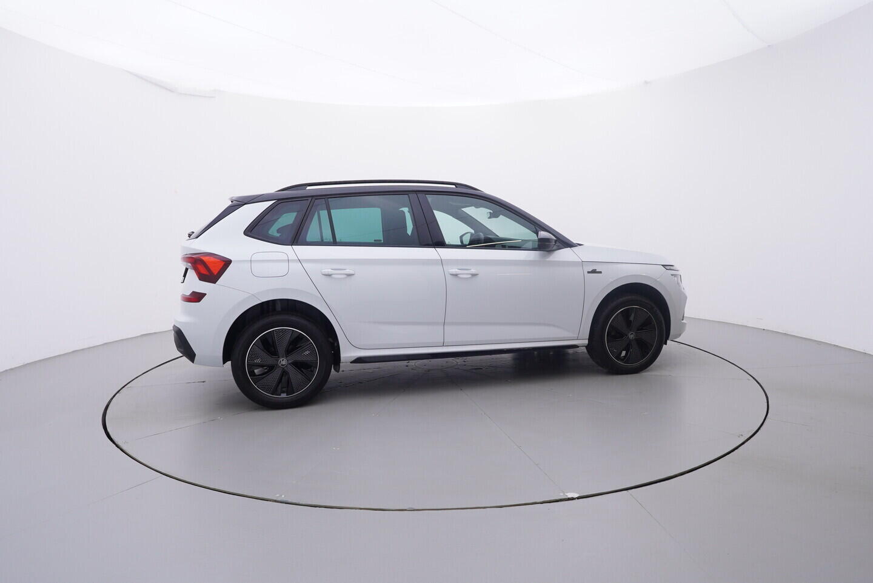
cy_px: 292
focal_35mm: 22
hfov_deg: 77.3
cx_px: 436
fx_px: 546
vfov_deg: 56.2
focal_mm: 15
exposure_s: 1/80
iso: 200
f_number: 5
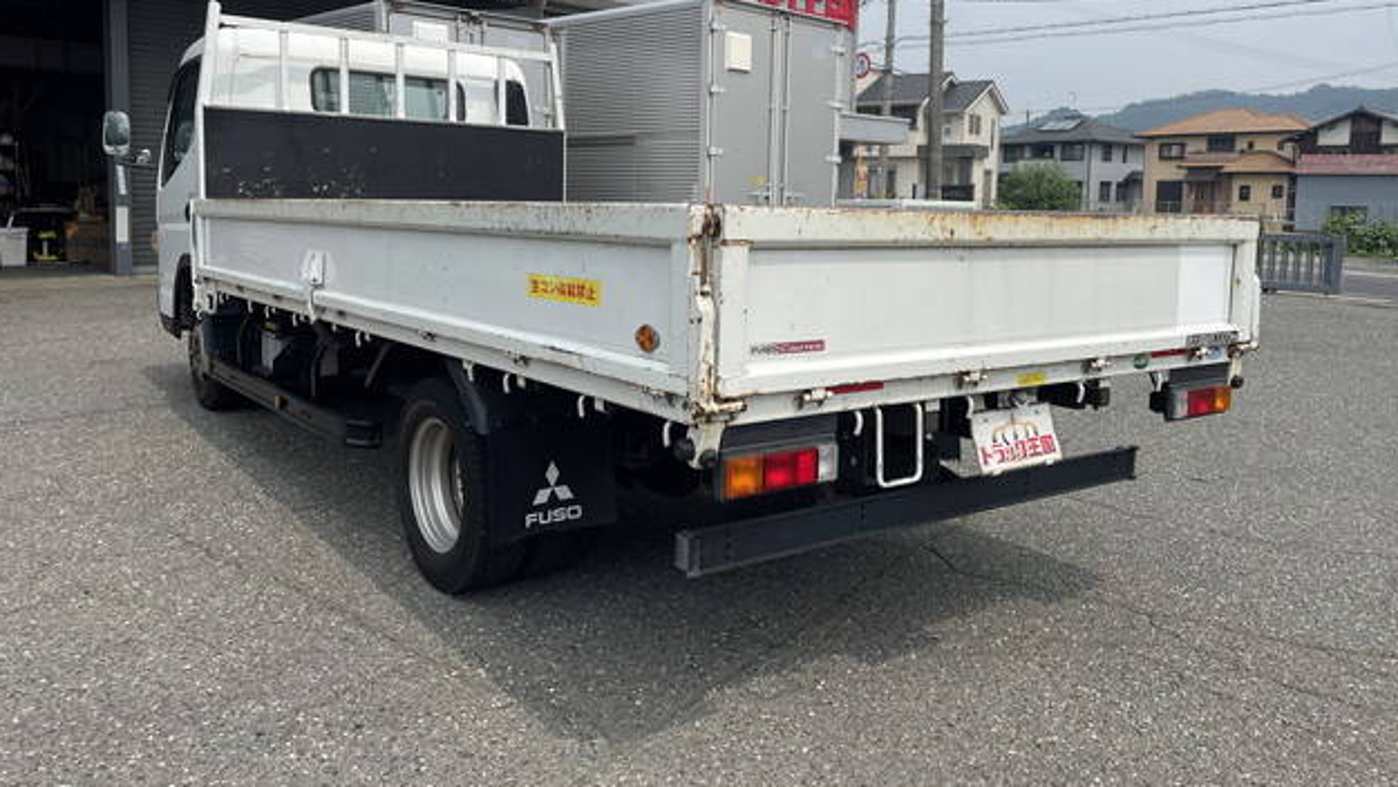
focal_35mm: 29
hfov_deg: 66.0
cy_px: 306
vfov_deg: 40.0
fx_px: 1075
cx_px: 705
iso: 32
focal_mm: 4.2
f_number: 1.6
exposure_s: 1/4651
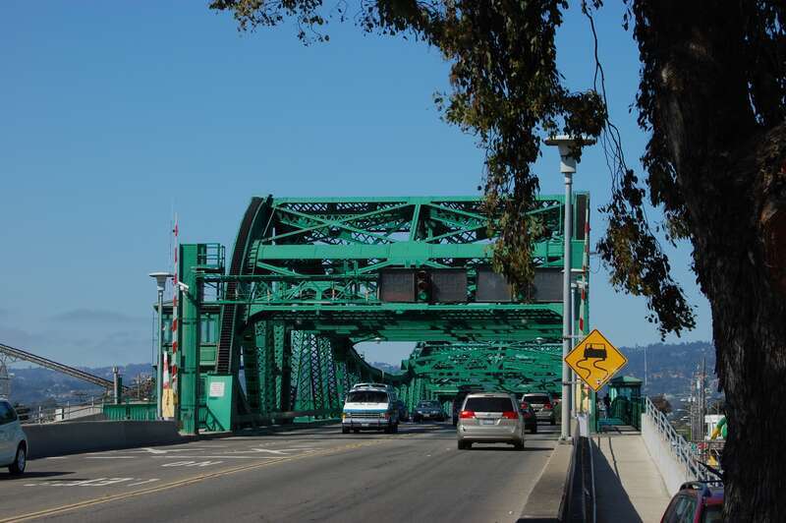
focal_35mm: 82
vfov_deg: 16.5
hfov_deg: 24.6
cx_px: 393
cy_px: 262
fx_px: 1800
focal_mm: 55
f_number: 16
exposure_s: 1/125
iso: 200
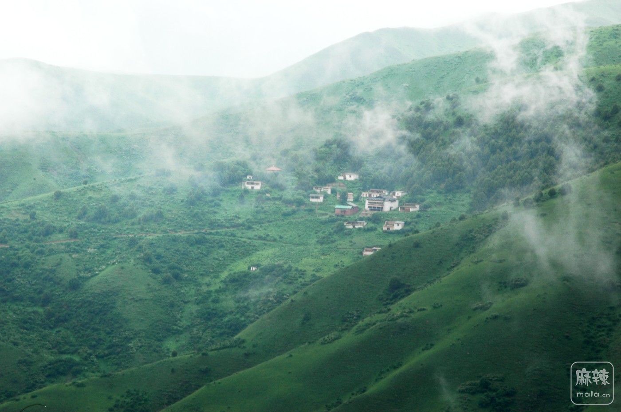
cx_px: 310
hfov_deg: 11.8
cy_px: 206
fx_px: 2998
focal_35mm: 174
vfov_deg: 7.9
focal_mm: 116
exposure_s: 1/30
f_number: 20
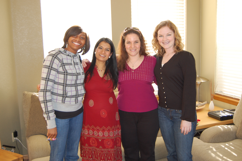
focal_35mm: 39
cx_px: 121
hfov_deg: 49.6
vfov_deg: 34.1
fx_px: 262
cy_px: 80
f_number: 4.2
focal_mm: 26
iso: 400
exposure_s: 1/60
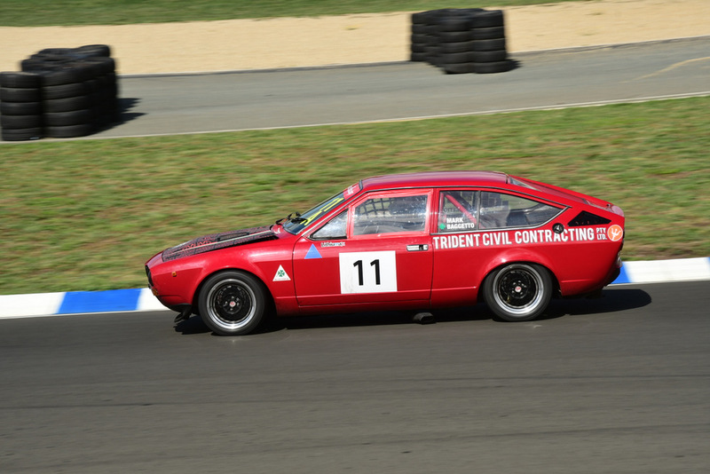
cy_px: 237
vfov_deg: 11.4
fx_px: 2367
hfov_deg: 17.1
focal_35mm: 120
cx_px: 355
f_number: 10
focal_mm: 80
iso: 160
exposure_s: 1/400
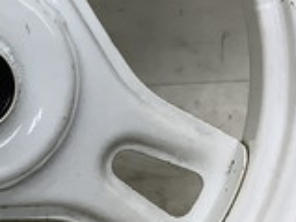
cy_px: 93
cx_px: -48
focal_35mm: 117
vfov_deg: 12.6
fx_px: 1000
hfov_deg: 16.2
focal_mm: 3.3
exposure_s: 1/120
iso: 64
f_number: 2.4
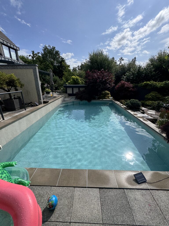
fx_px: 91
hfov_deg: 85.7
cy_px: 113
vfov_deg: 102.1
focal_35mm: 14
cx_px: 84
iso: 50
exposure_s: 1/2770
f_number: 2.2
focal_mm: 2.22
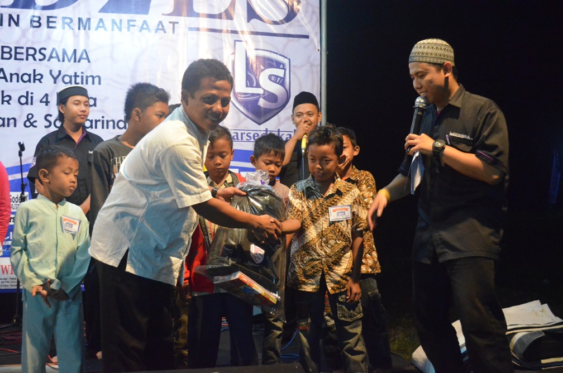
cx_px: 282
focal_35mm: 45
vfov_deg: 29.7
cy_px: 186
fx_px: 702
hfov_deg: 43.7
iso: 6400
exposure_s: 1/60
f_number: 4.5
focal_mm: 30
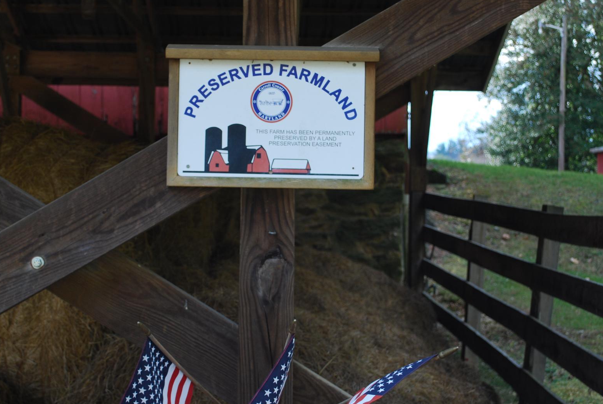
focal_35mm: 75
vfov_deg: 18.2
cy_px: 150
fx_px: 1258
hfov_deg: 27.0
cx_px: 286
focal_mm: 38
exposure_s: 1/125
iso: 180
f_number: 5.6
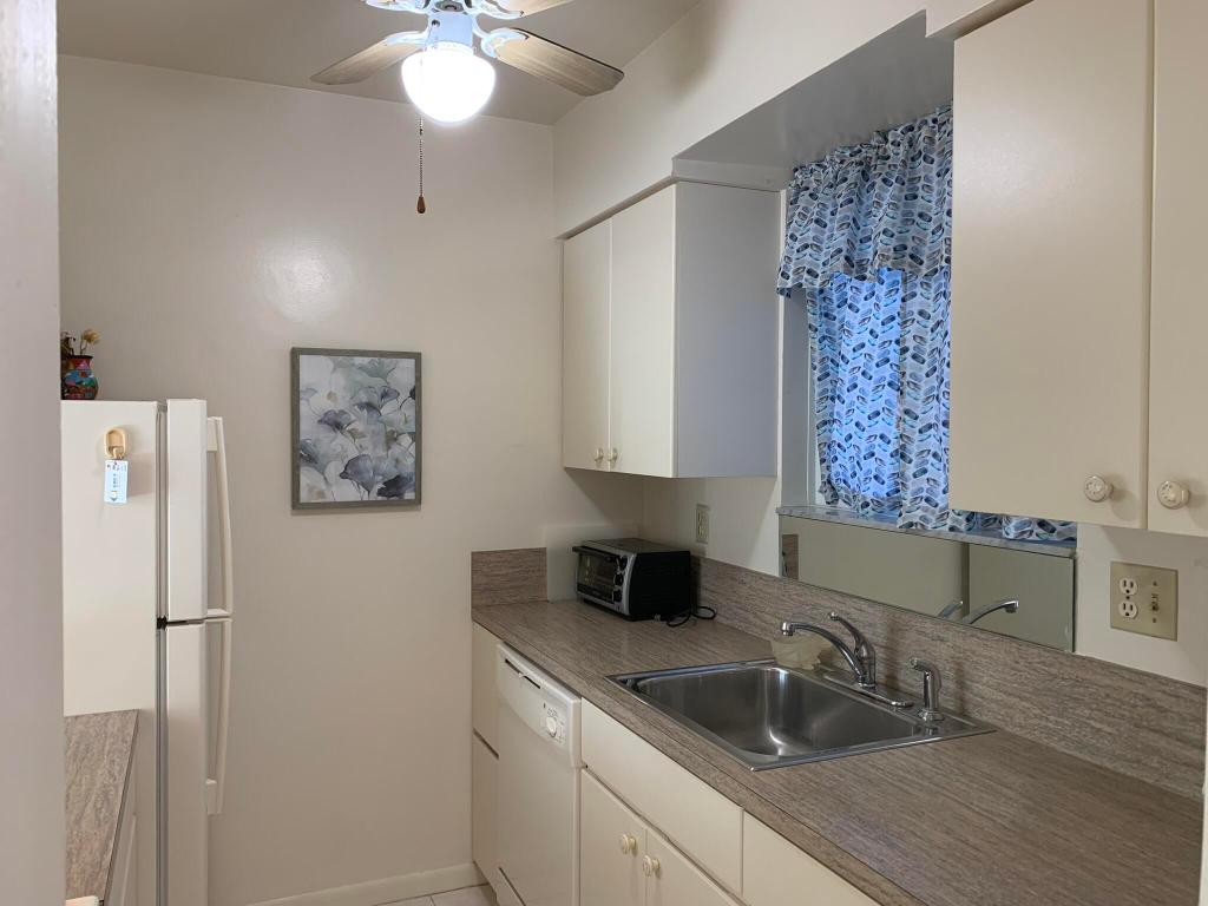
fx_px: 907
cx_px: 604
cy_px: 453
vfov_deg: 53.1
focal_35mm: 26
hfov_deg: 67.3
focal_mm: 4.25
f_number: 1.8
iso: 100
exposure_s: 1/60
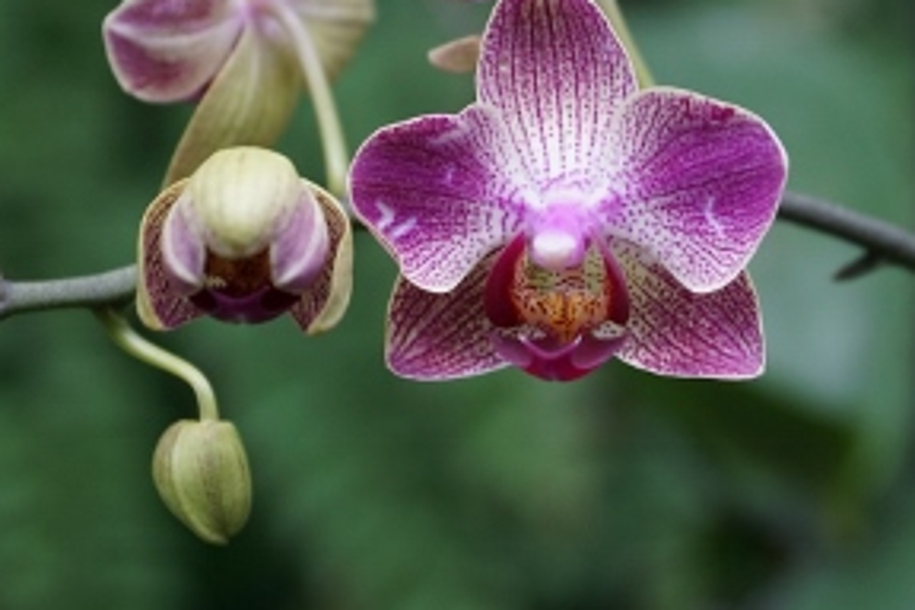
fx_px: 3605
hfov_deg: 14.5
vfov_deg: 9.7
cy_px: 175
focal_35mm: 142
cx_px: 523
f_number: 5
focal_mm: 55
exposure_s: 1/160
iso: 400
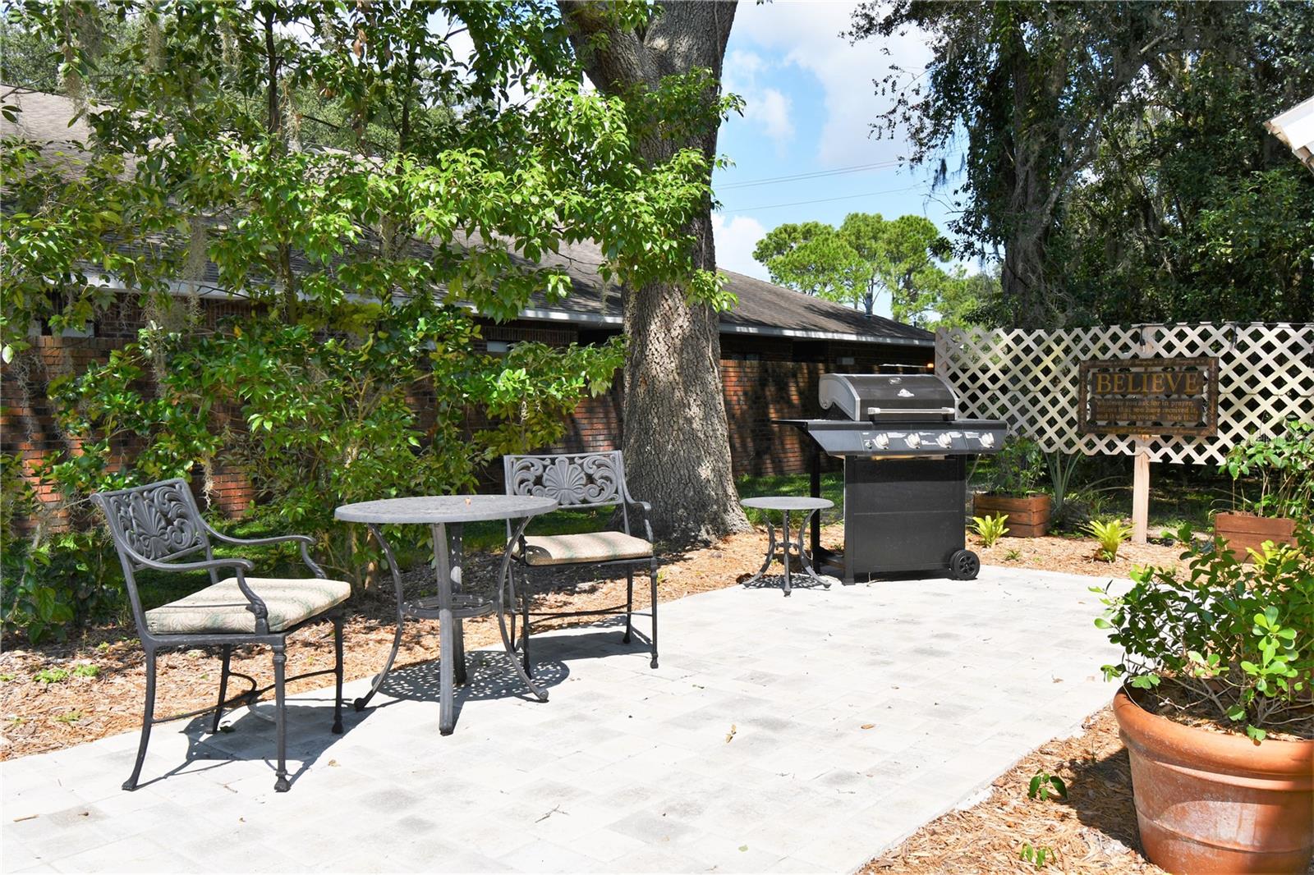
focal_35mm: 30
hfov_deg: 61.9
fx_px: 1095
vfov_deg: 43.6
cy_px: 438
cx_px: 657
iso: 100
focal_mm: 20
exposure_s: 1/250
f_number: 10
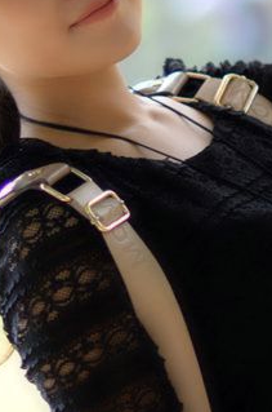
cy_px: 158
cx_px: 204
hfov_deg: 2.8
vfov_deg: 4.2
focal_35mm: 493
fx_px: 5617
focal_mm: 85
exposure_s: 1/400
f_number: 1.8
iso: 100
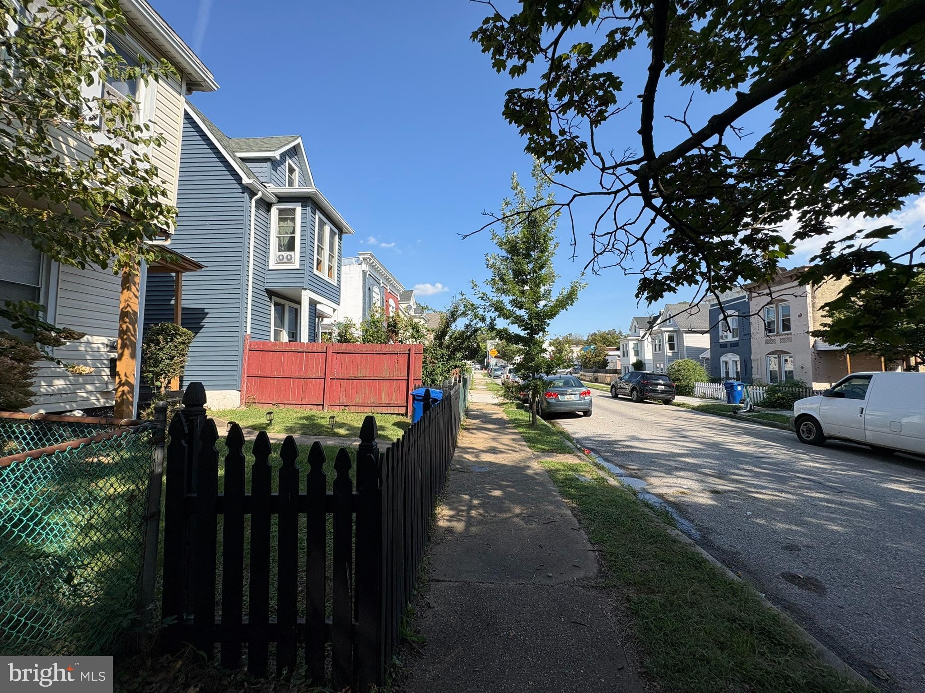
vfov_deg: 85.7
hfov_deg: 102.1
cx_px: 462
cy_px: 346
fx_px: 374
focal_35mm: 14
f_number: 2.2
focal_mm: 2.22
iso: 40
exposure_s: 1/1420
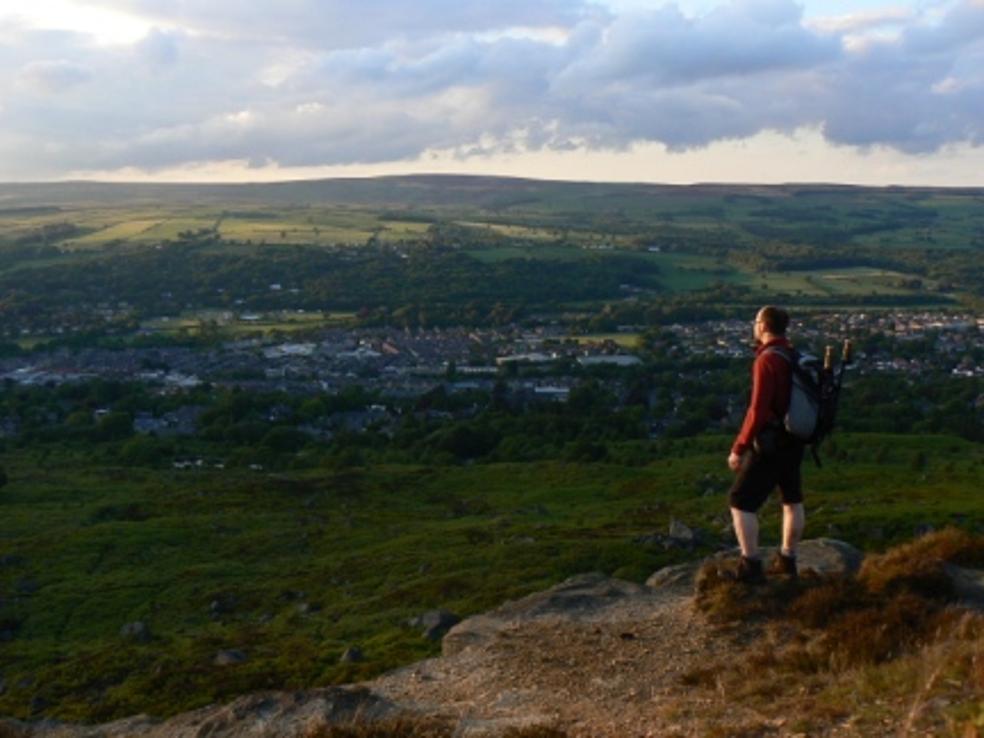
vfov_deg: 39.7
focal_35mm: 36
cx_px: 492
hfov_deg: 51.4
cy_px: 369
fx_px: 1023
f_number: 5.6
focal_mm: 6
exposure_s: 1/125
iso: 80
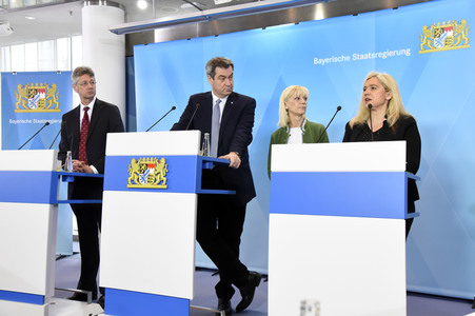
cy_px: 158
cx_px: 238
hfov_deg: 44.5
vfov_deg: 30.5
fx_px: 580
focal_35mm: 44
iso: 3200
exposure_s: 1/100
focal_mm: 44
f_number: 6.3
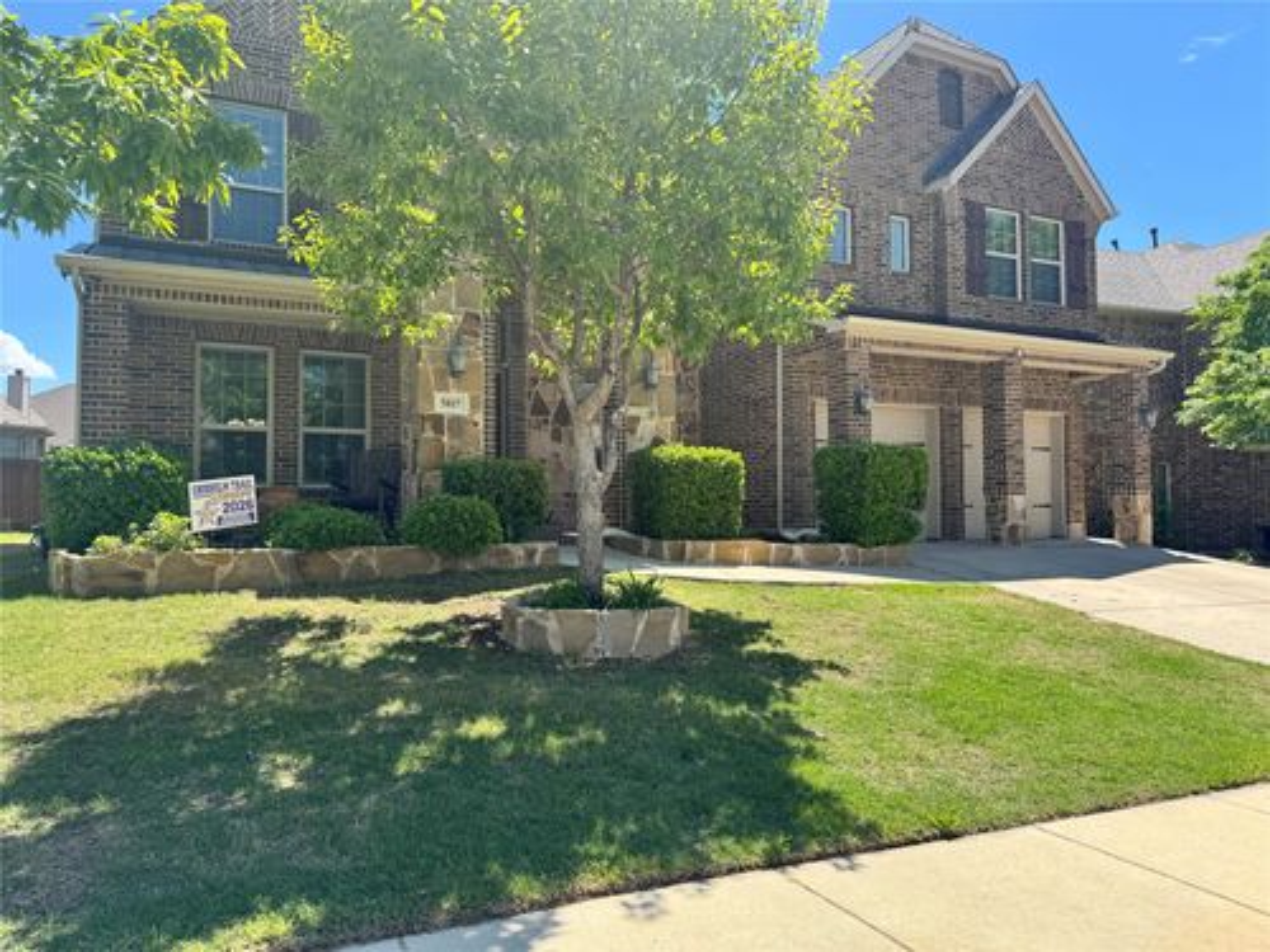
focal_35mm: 24
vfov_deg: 56.8
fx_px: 881
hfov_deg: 71.6
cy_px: 476
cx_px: 635
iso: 80
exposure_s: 1/1767
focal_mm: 6.76
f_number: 1.78
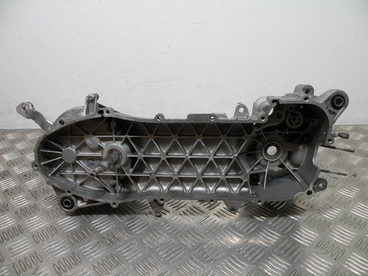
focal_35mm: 27
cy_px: 138
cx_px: 184
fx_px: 287
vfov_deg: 51.4
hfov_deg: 65.3
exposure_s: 1/66
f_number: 3.2
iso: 64
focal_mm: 4.7
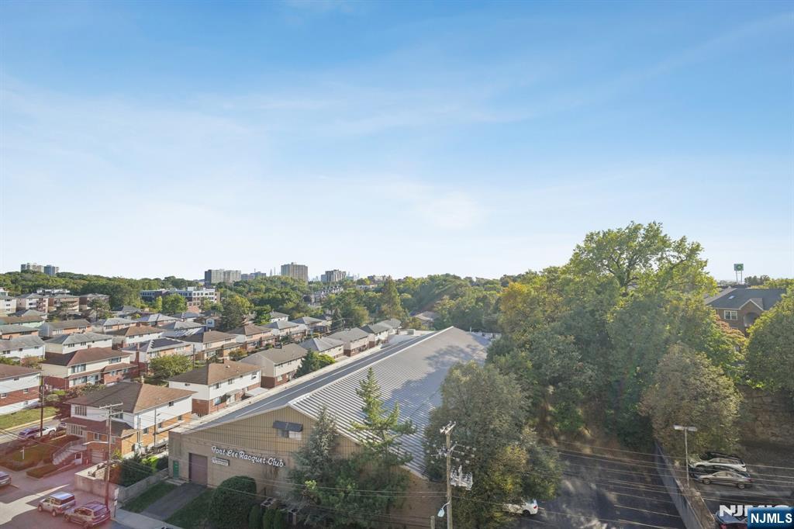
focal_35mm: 16
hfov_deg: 96.8
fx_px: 353
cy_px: 264
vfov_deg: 73.7
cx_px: 397
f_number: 8
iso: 800
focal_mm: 16
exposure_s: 1/1250
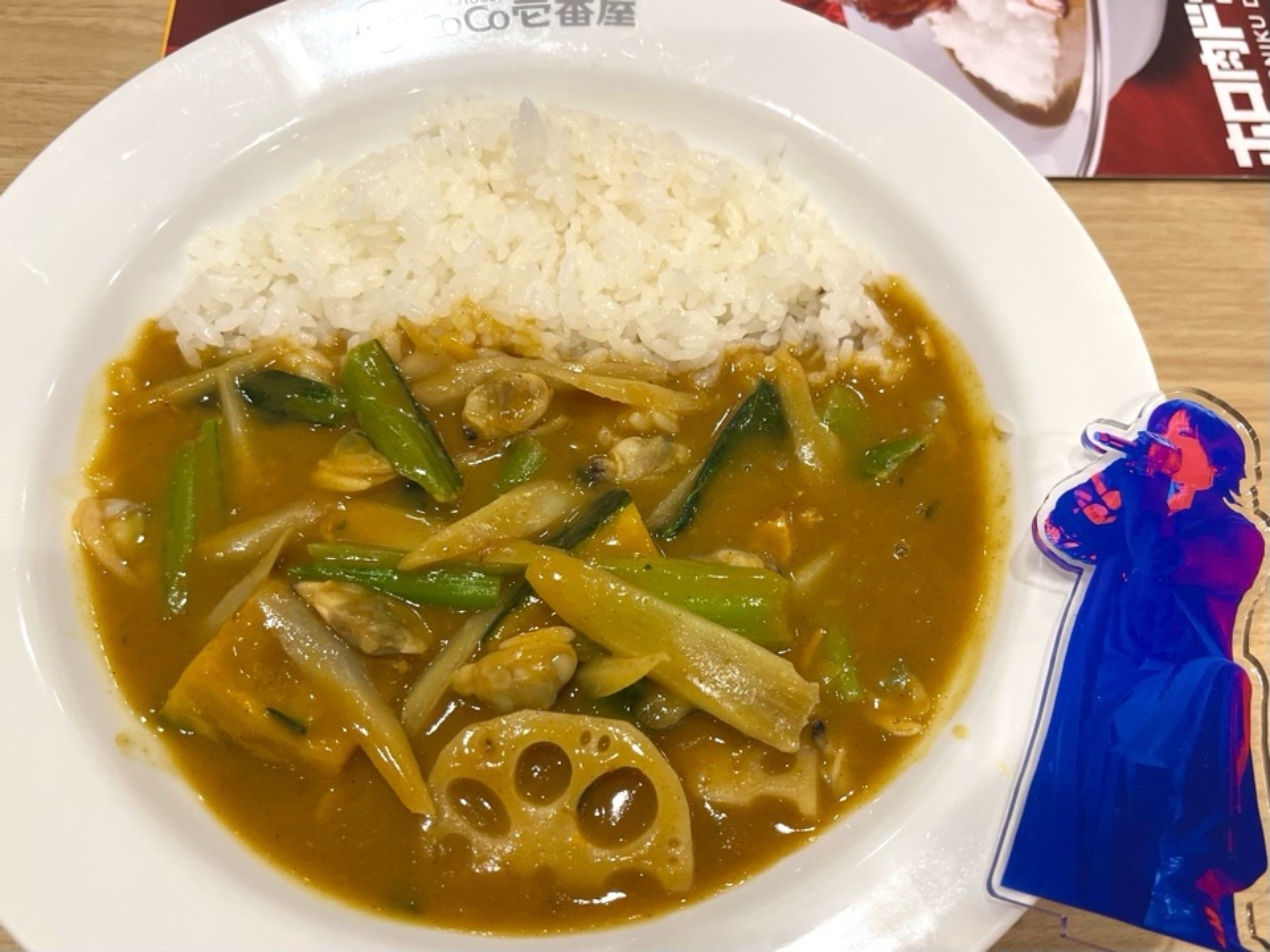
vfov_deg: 53.1
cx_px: 635
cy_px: 476
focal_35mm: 26
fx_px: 954
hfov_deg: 67.3
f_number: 1.6
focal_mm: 5.1
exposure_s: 1/105
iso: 125
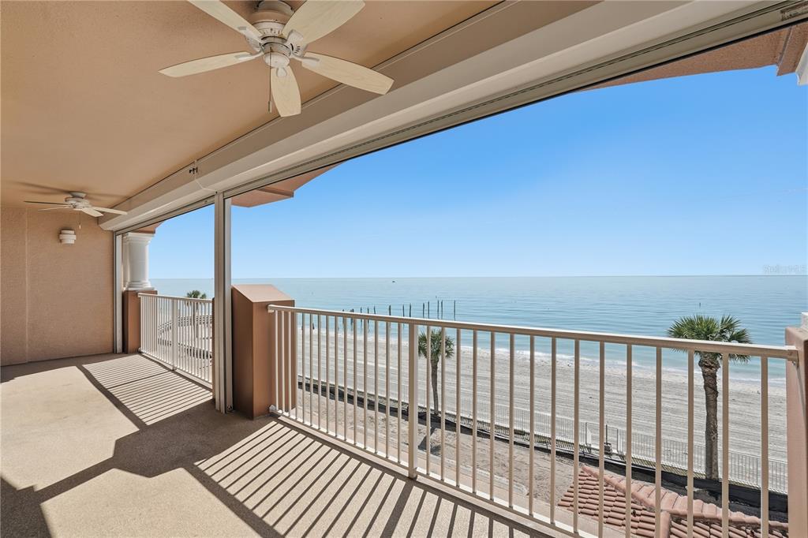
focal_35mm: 16
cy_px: 269
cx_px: 404
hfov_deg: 96.8
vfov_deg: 73.7
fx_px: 359
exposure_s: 1/8000
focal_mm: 16
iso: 800
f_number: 8
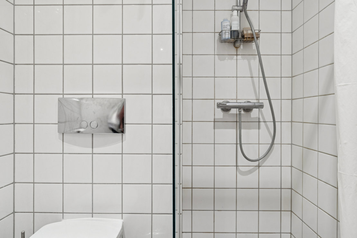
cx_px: 178
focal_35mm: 21
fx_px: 208
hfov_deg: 81.2
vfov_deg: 59.5
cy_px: 119
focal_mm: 14
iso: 200
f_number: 8
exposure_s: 1/5
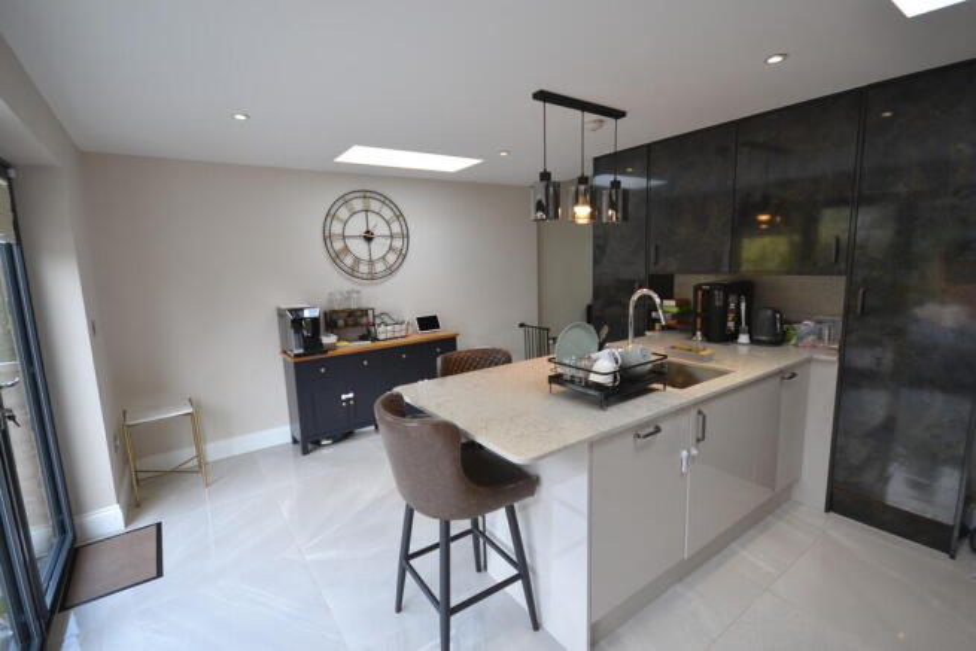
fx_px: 447
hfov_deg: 95.0
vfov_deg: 72.1
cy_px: 326
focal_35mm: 16
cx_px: 488
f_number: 4.2
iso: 400
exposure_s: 1/60
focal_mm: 11
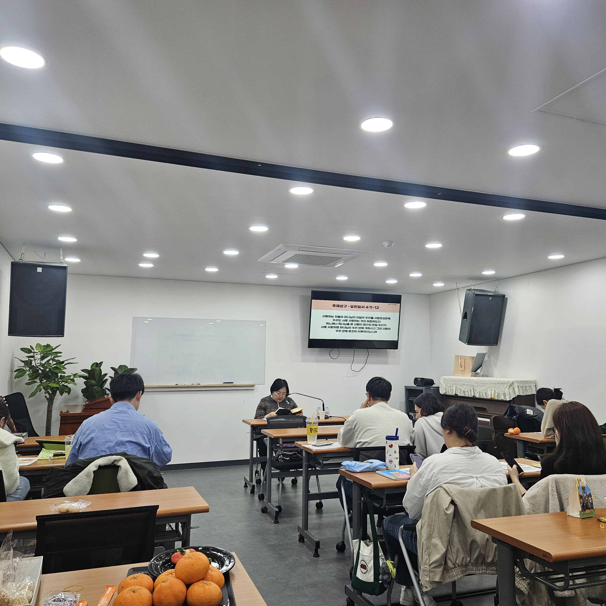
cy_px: 308
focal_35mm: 28
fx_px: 555
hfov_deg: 57.3
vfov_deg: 57.3
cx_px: 319
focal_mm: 5.4
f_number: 1.8
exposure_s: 1/120
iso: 80
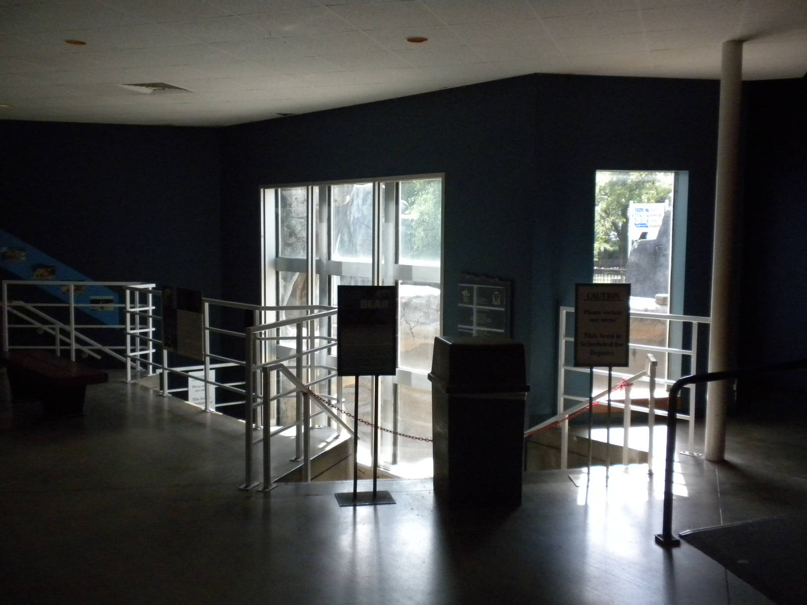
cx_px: 404
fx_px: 863
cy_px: 302
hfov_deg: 50.1
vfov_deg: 38.7
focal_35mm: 37
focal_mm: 6.6
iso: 400
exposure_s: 1/432
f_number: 3.5
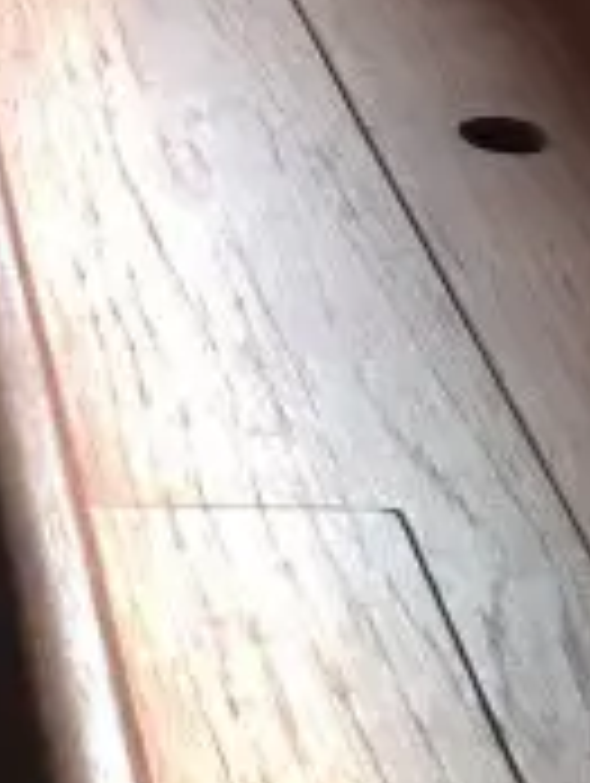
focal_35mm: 133
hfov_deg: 11.0
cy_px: -405
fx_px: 3015
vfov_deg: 13.9
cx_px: -54
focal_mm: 4.15
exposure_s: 1/120
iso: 64
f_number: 2.2
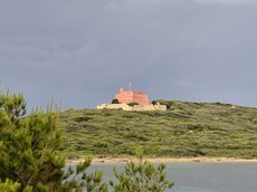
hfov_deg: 15.9
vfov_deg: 12.0
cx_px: 209
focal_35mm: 123
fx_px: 912
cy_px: 125
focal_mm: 70
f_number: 5.6
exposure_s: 1/250
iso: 200
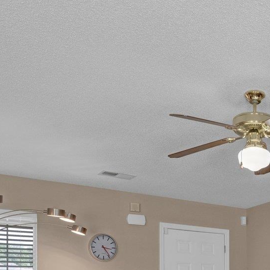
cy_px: 291
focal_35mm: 49
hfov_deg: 32.0
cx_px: 275
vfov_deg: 31.4
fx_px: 429
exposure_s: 1/20
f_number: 8
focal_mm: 15.2
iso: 400
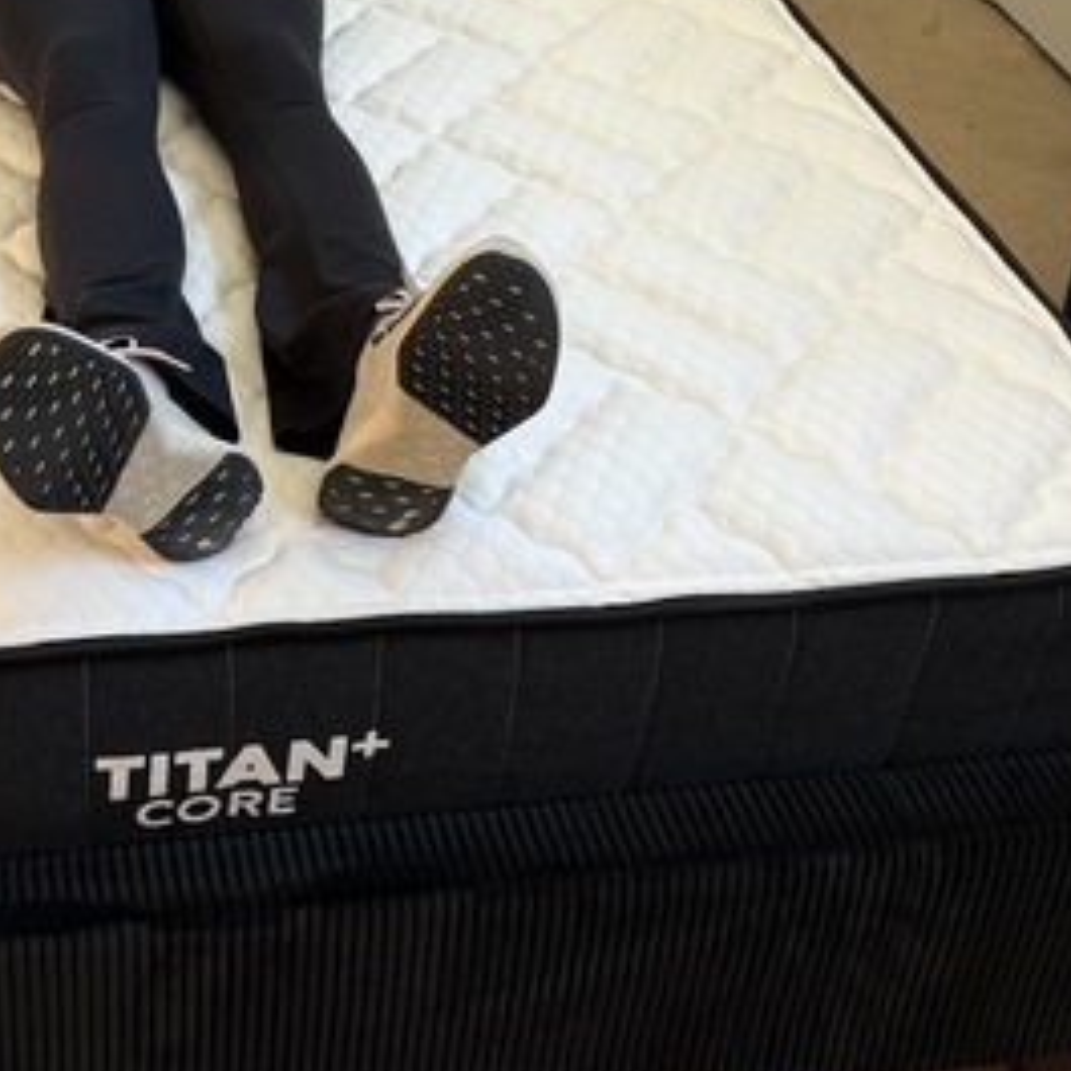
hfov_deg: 30.1
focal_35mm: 56
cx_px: 267
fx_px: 1960
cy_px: 95
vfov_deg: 29.2
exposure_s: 1/114
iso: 200
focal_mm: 6.76
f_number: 1.78
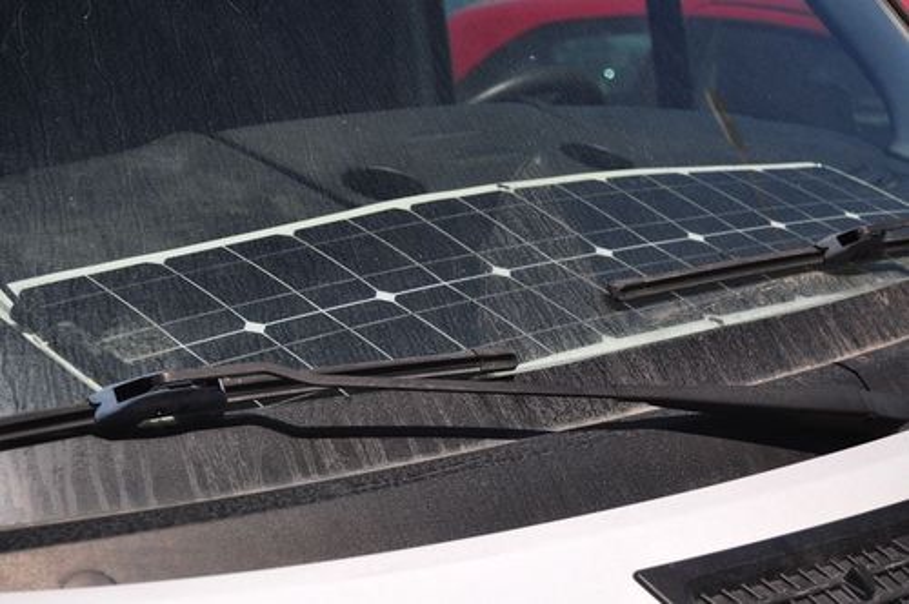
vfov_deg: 18.1
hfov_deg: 27.0
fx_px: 1891
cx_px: 454
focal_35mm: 75
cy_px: 302
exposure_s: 1/1250
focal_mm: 50
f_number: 5.6
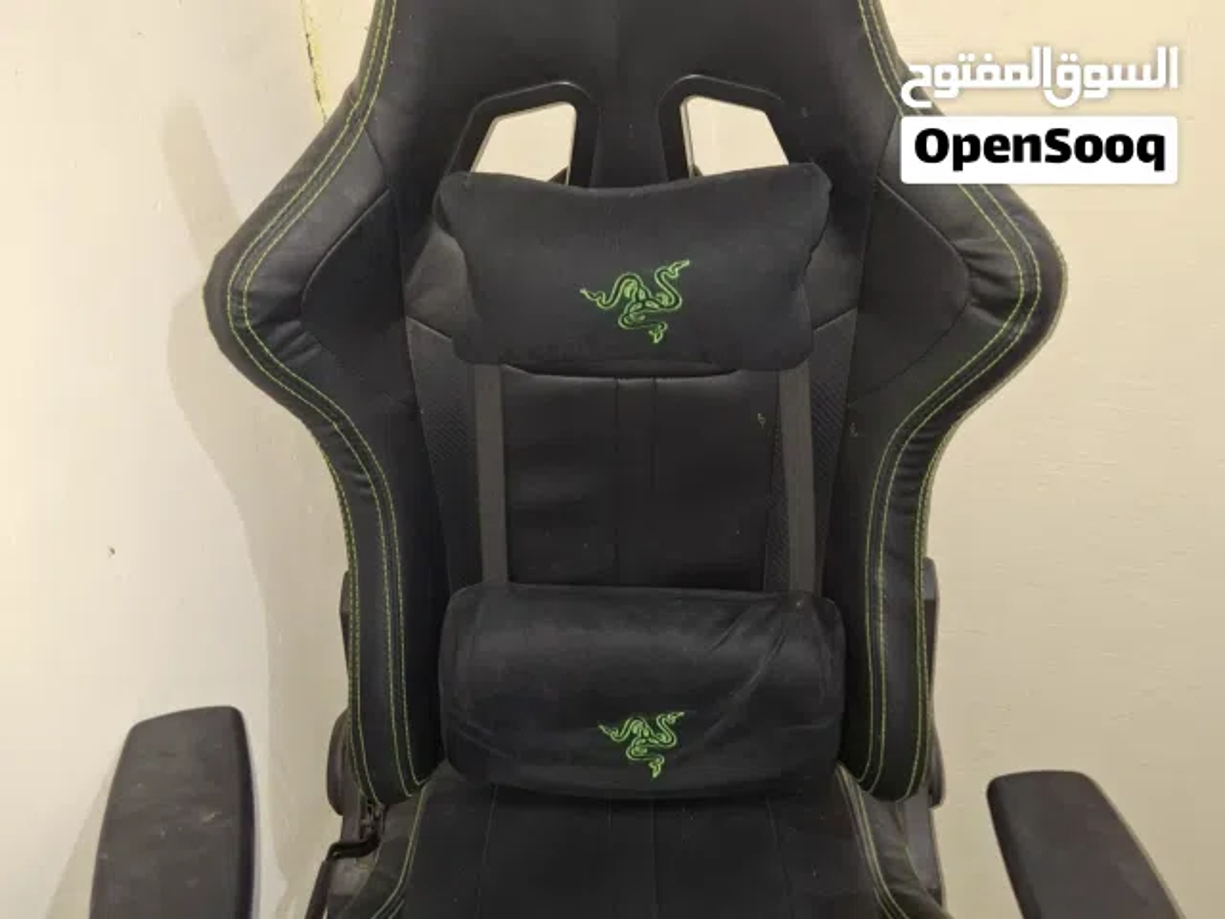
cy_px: 460
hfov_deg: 73.9
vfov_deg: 58.9
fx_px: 814
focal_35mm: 23
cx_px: 612
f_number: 1.8
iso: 250
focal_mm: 5.54
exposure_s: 1/50
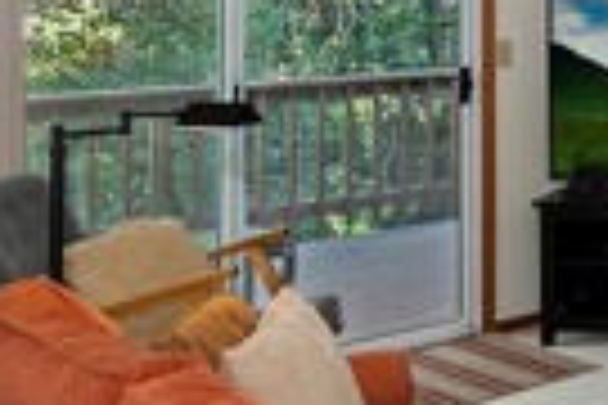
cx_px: 1000
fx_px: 1199
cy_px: -70
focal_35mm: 71
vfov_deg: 18.3
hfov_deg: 21.7
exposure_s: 1/30
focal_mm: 10
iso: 400
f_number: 8
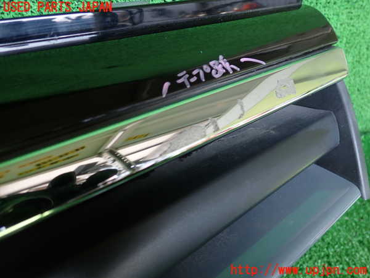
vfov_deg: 46.8
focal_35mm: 30
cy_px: 139
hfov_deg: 60.0
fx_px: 321
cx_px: 185
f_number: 2.3
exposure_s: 1/60
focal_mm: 5.4
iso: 100
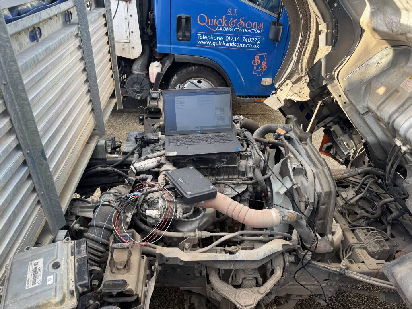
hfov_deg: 71.6
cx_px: 206
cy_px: 154
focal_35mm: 24
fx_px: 286
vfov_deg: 56.8
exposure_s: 1/221
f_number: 1.78
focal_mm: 6.76
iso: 64
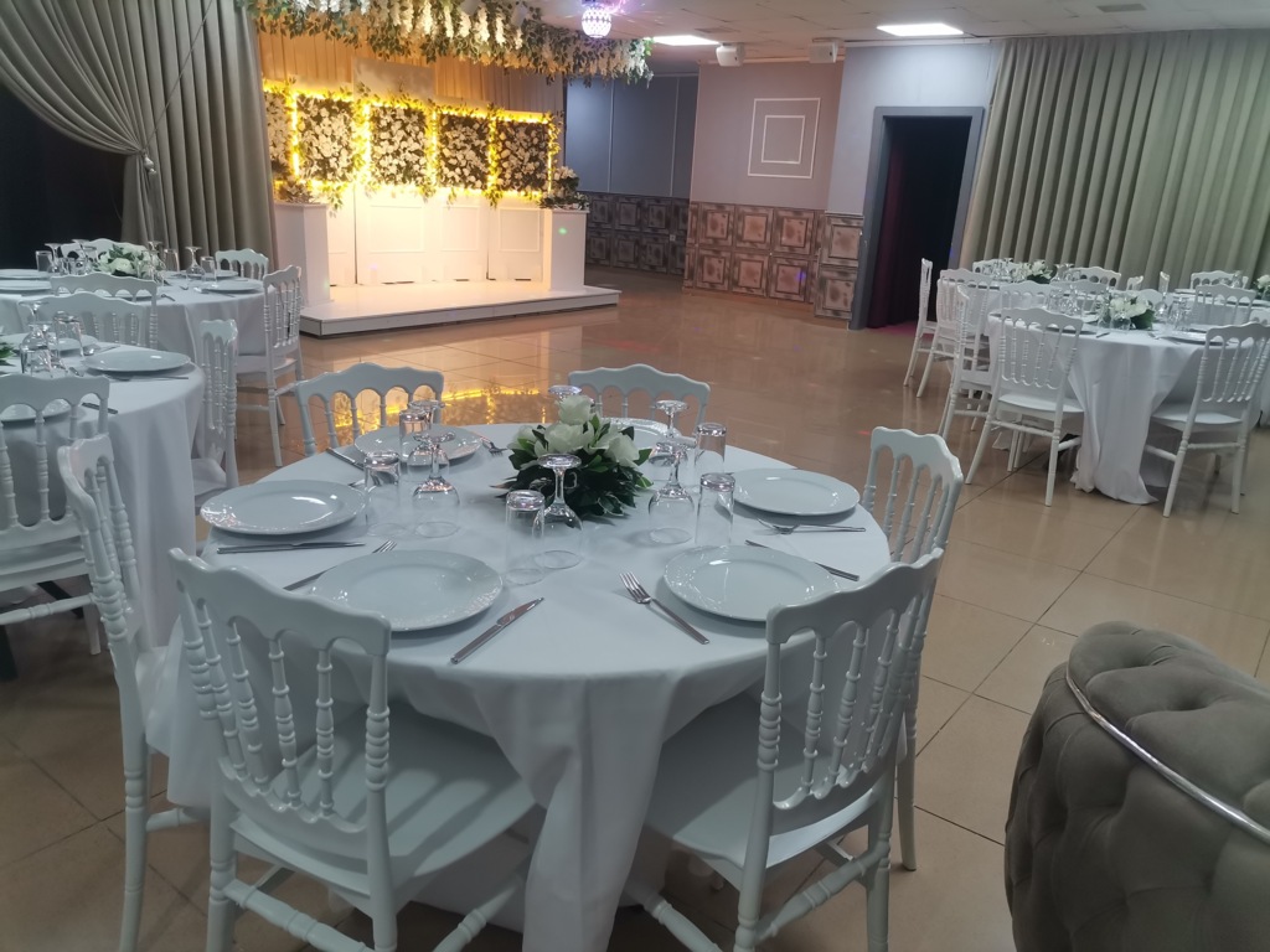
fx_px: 954
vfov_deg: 53.1
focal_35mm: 26
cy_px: 476
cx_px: 635
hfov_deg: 67.3
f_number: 1.8
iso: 320
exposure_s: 1/100
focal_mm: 4.75
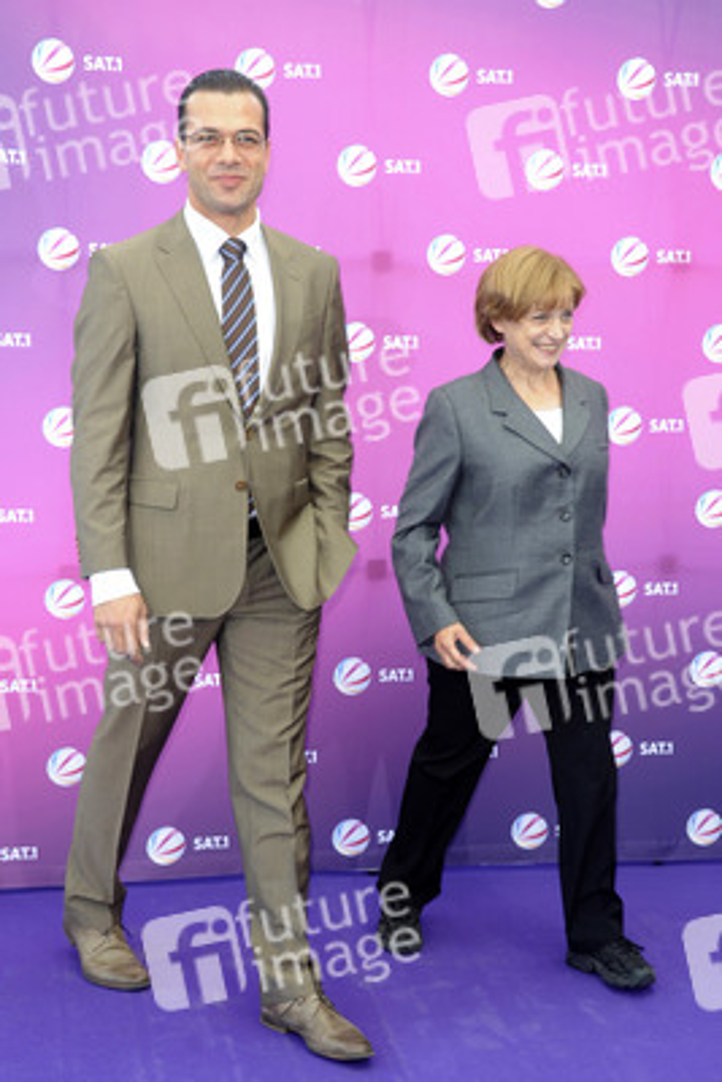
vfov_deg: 36.2
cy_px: 541
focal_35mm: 55
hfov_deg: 24.6
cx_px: 361
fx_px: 1653
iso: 320
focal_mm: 55
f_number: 6.3
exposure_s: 1/125
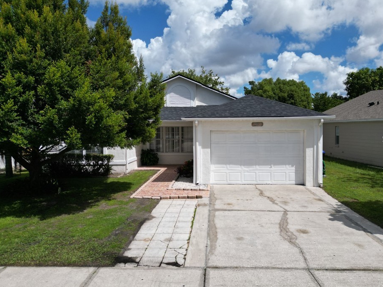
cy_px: 139
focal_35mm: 27
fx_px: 299
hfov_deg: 65.2
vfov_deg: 51.4
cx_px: 206
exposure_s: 1/6000
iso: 120
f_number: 1.7
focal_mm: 6.72
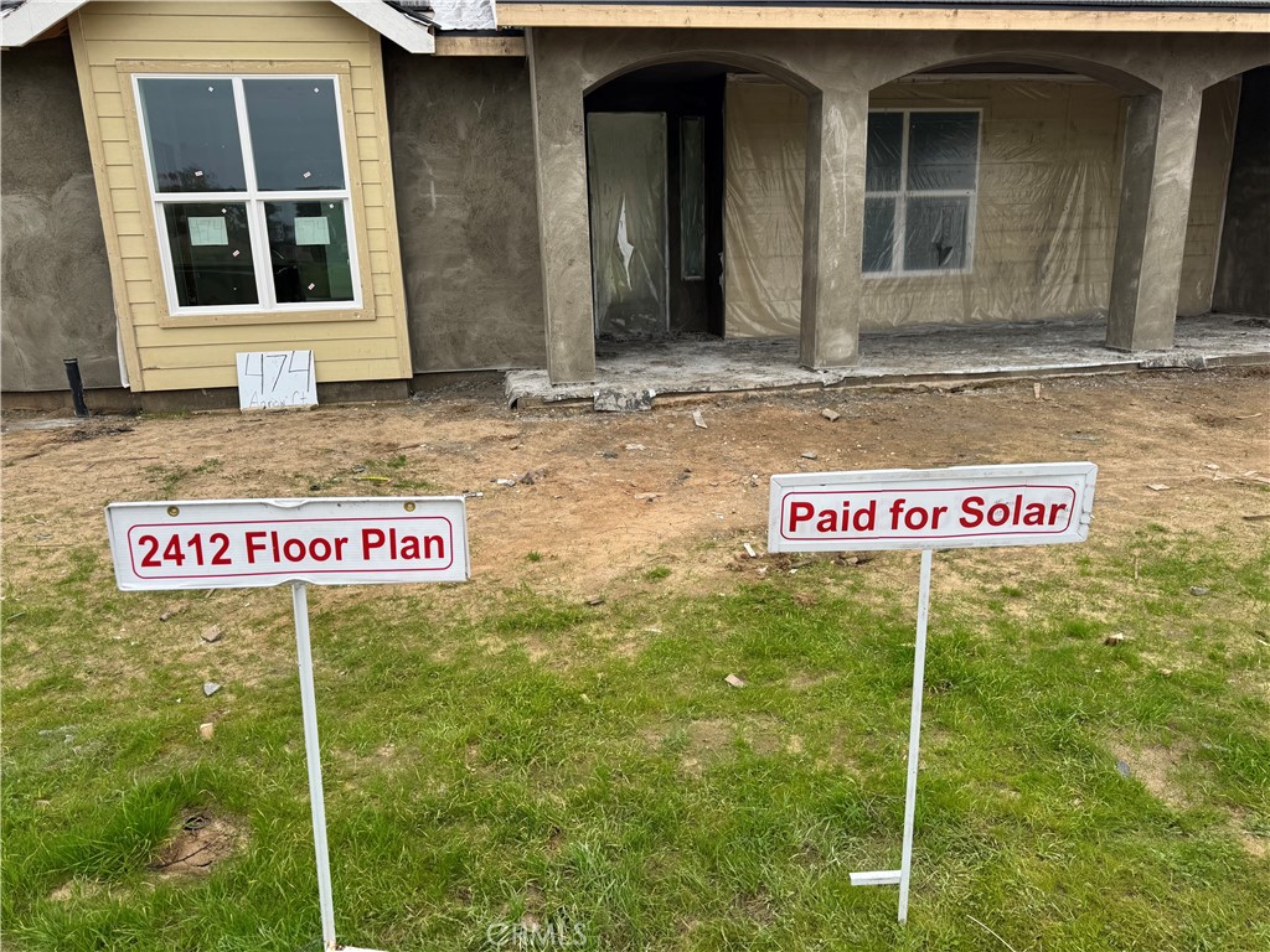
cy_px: 476
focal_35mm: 24
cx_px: 635
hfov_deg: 71.6
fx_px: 881
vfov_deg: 56.8
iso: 80
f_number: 1.78
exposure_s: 1/621
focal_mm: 6.76
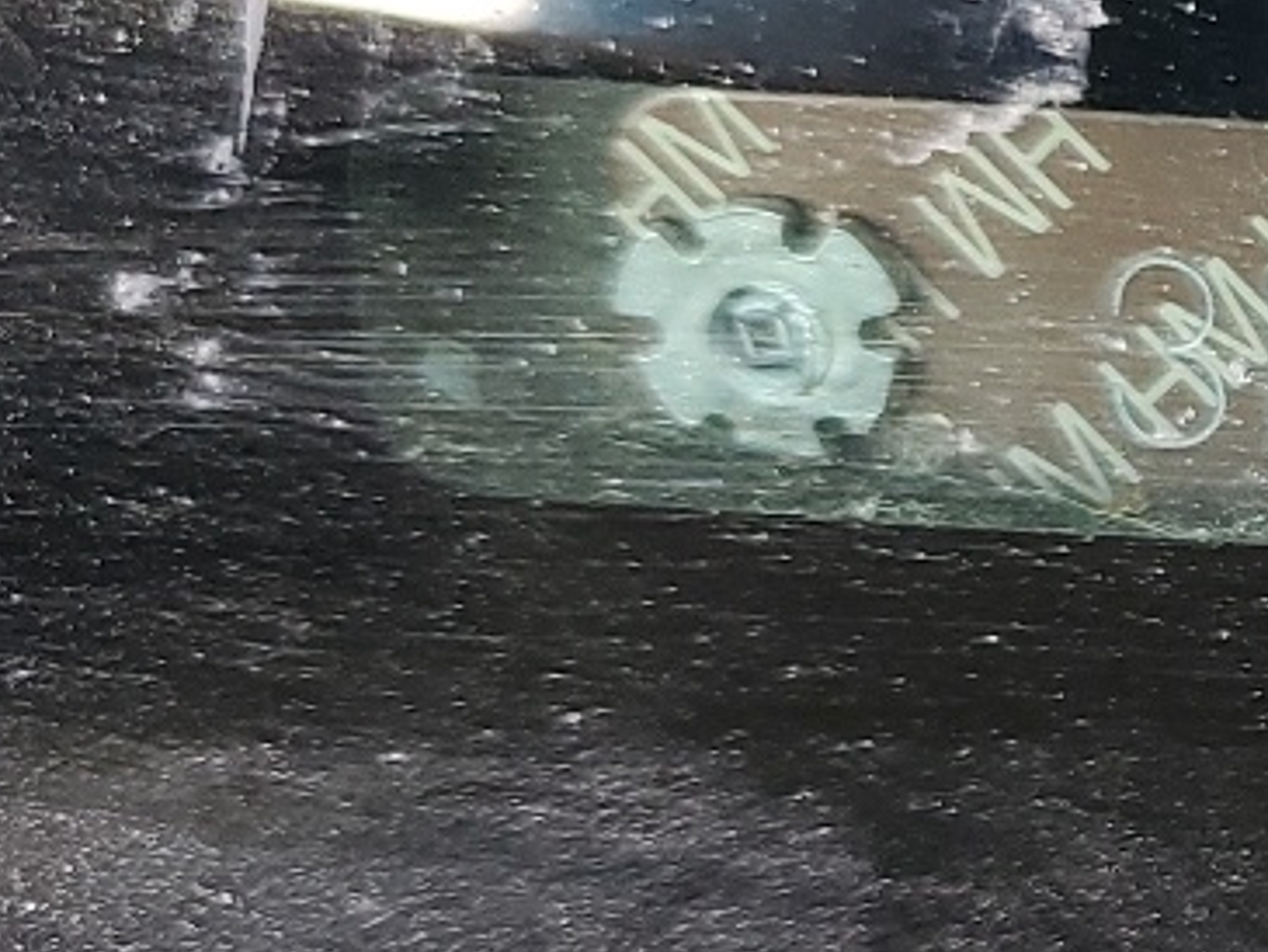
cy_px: 459
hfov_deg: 14.5
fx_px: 4177
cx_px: 2470
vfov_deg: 13.0
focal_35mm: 114
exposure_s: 1/120
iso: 83
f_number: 1.5
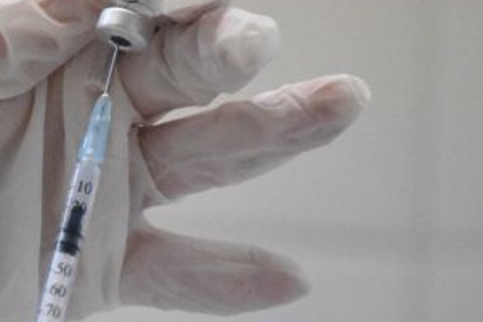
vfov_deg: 3.1
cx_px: 93
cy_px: 143
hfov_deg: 4.6
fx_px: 6000
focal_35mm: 447
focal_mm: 140
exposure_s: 1/1000
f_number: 5.6
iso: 16000
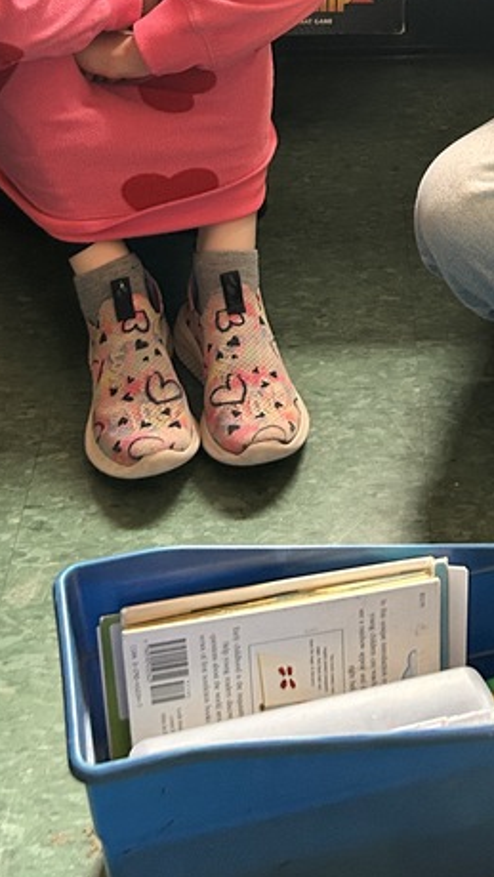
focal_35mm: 63
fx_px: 1466
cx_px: 387
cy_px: -27
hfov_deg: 19.0
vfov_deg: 30.6
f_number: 1.5
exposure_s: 1/60
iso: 400
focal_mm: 5.7
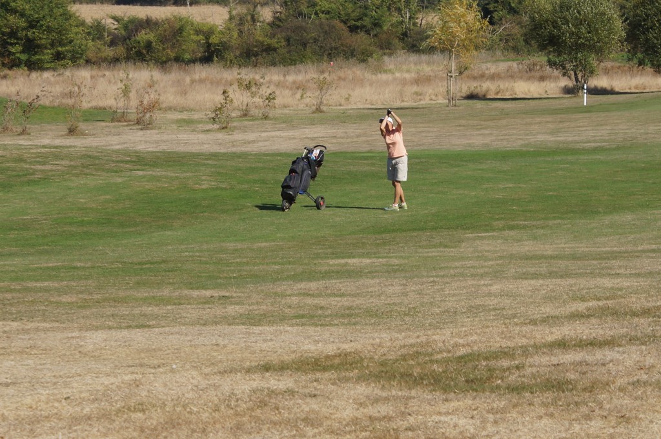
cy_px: 220
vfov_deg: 6.5
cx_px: 330
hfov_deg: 9.8
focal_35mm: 210
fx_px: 3851
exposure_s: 1/320
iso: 100
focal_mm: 70
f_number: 8
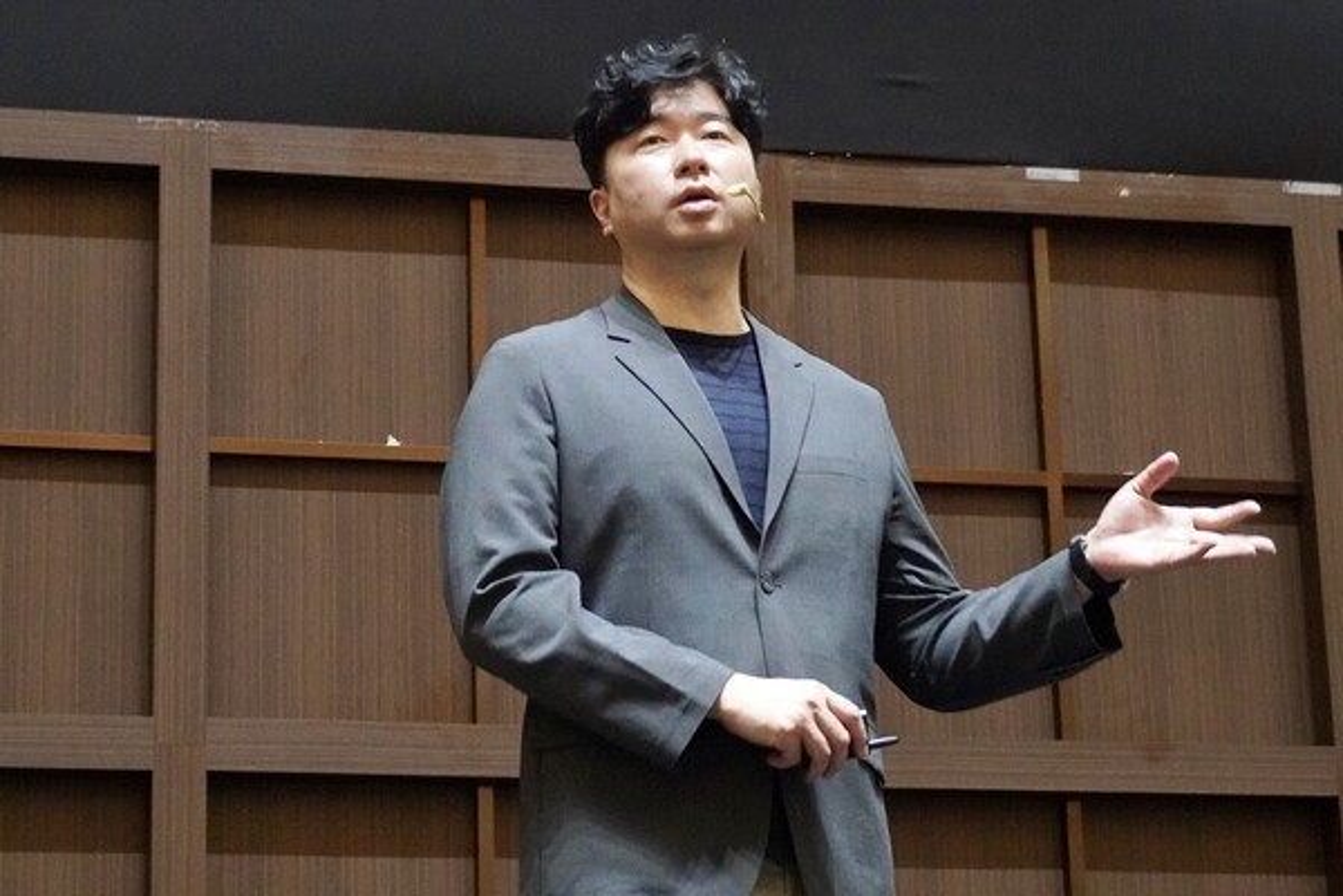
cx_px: 672
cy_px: 448
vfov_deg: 21.1
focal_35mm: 64
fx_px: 2406
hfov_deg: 31.2
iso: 6400
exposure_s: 1/60
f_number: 5.6
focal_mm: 43
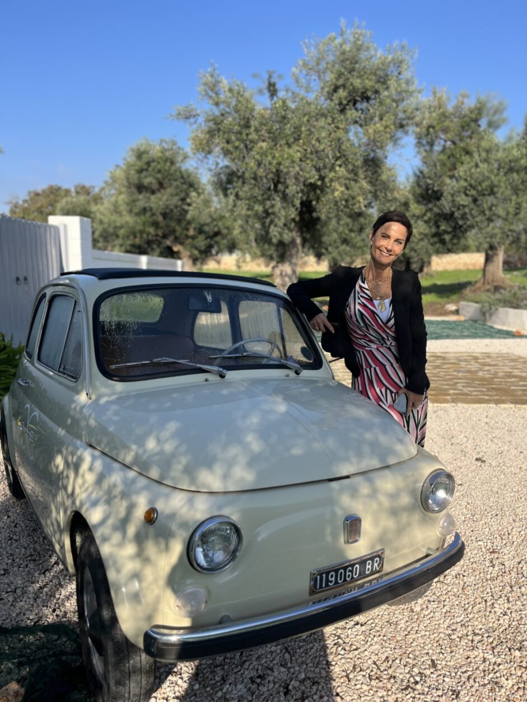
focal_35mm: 26
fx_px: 528
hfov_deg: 53.1
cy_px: 351
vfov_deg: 67.3
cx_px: 264
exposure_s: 1/2179
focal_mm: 5.1
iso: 50
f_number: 1.6
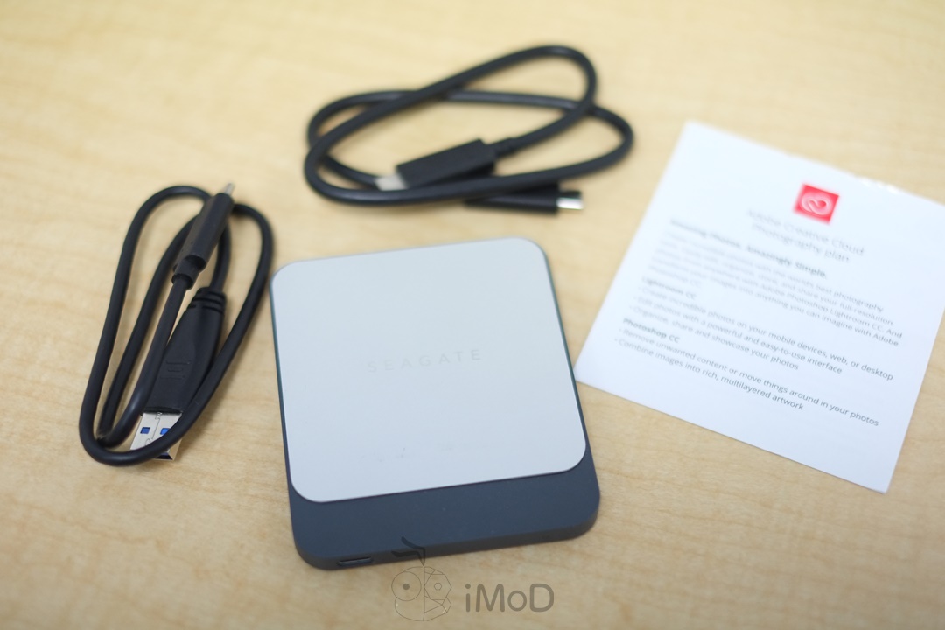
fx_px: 1391
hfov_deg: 37.5
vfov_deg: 25.5
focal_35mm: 53
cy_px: 315
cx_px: 472
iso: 800
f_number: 1.4
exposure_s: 1/250
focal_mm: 35
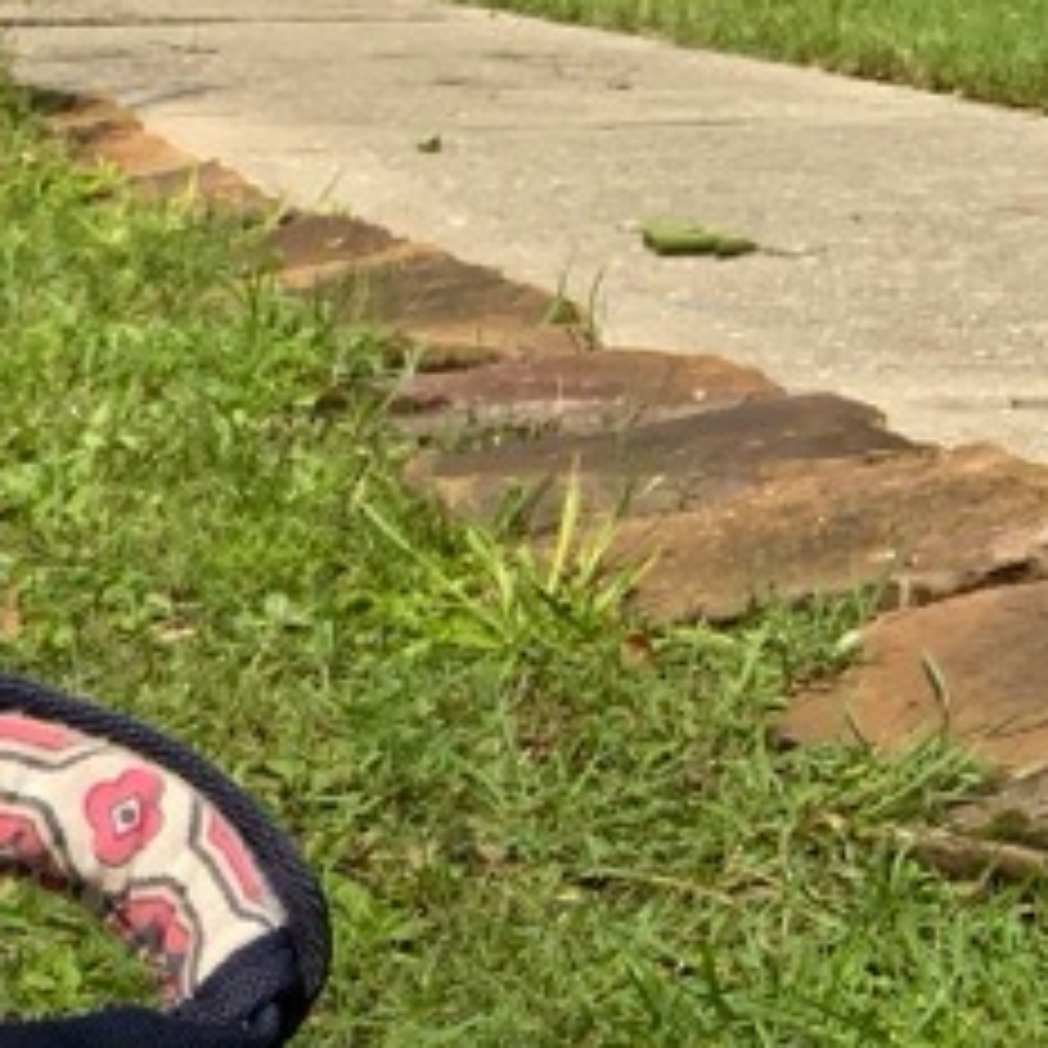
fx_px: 3391
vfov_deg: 16.6
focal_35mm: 99
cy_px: 1374
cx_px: -414
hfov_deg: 16.4
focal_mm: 3
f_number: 1.8
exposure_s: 1/2058
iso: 16
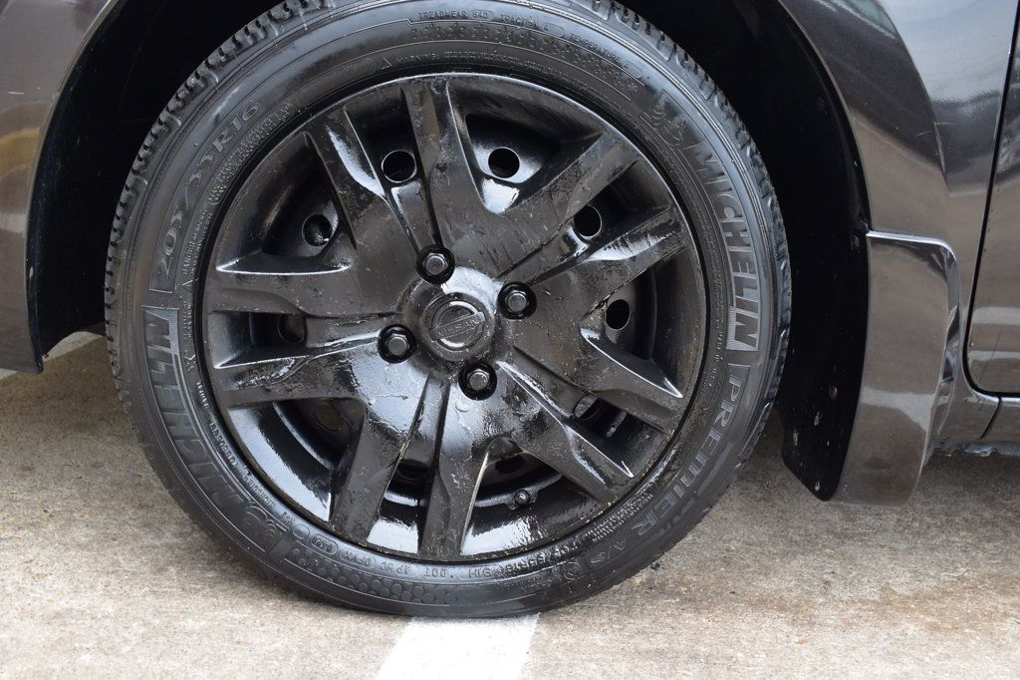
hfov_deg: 49.6
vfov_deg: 34.2
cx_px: 510
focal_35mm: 39
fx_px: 1105
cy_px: 340
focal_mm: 26
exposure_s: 1/15
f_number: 6.3
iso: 640
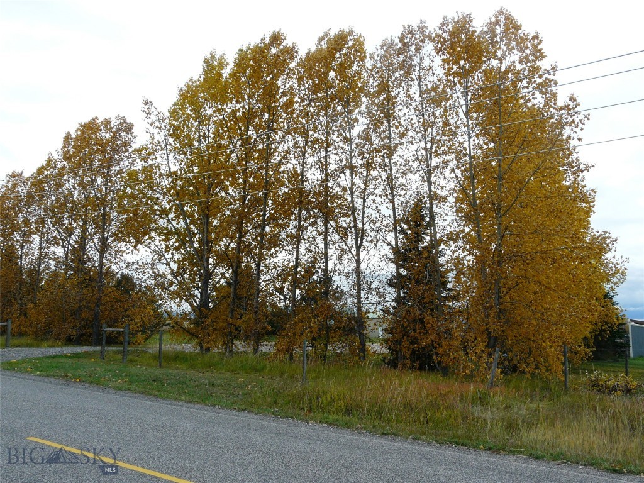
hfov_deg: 61.7
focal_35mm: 29
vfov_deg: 48.2
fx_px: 540
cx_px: 322
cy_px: 242
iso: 100
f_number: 5.6
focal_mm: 4.7
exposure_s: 1/250
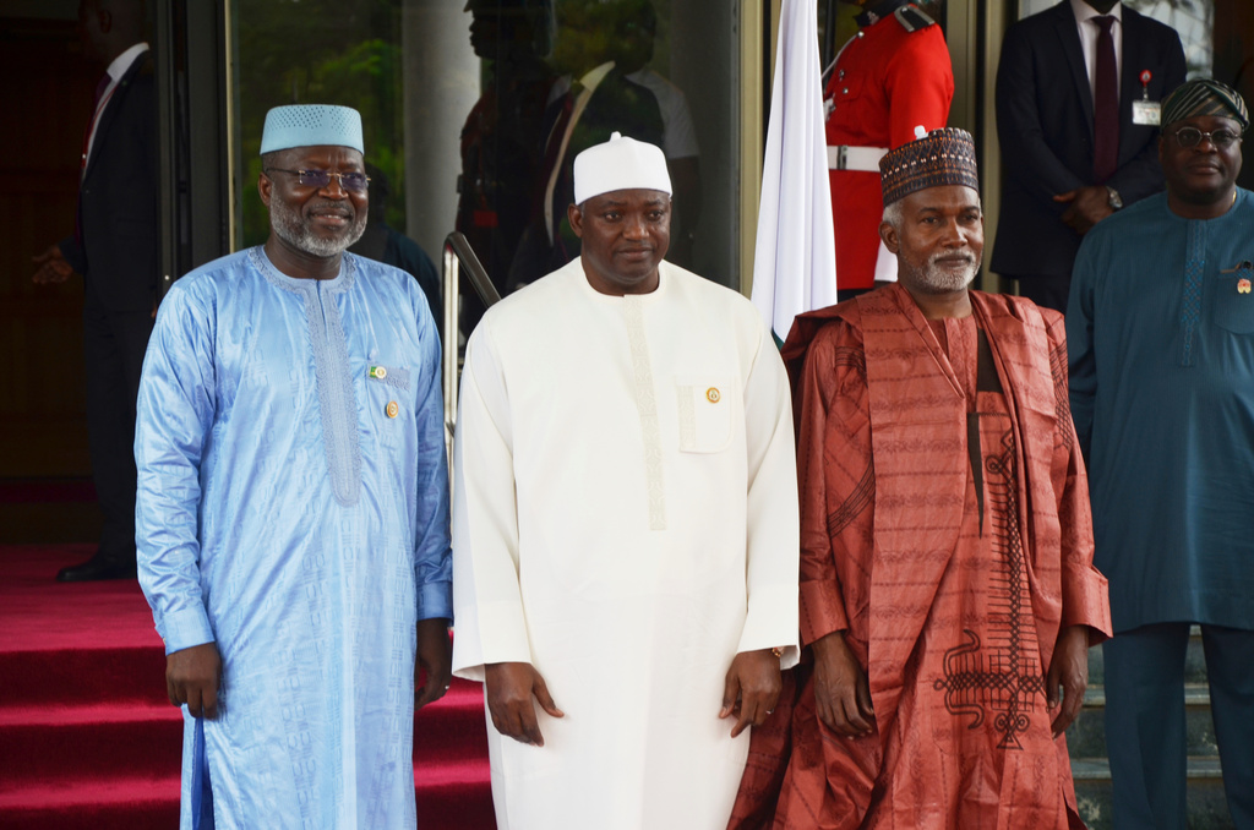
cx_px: 627
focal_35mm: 158
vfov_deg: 8.7
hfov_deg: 13.1
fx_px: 5474
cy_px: 415
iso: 200
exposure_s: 1/160
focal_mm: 105
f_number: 6.3
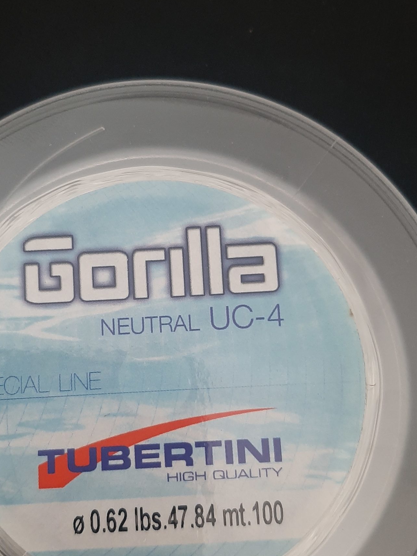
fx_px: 626
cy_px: 320
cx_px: 166
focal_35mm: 39
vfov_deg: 47.7
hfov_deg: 36.7
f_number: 1.7
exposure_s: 1/25
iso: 200
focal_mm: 3.93
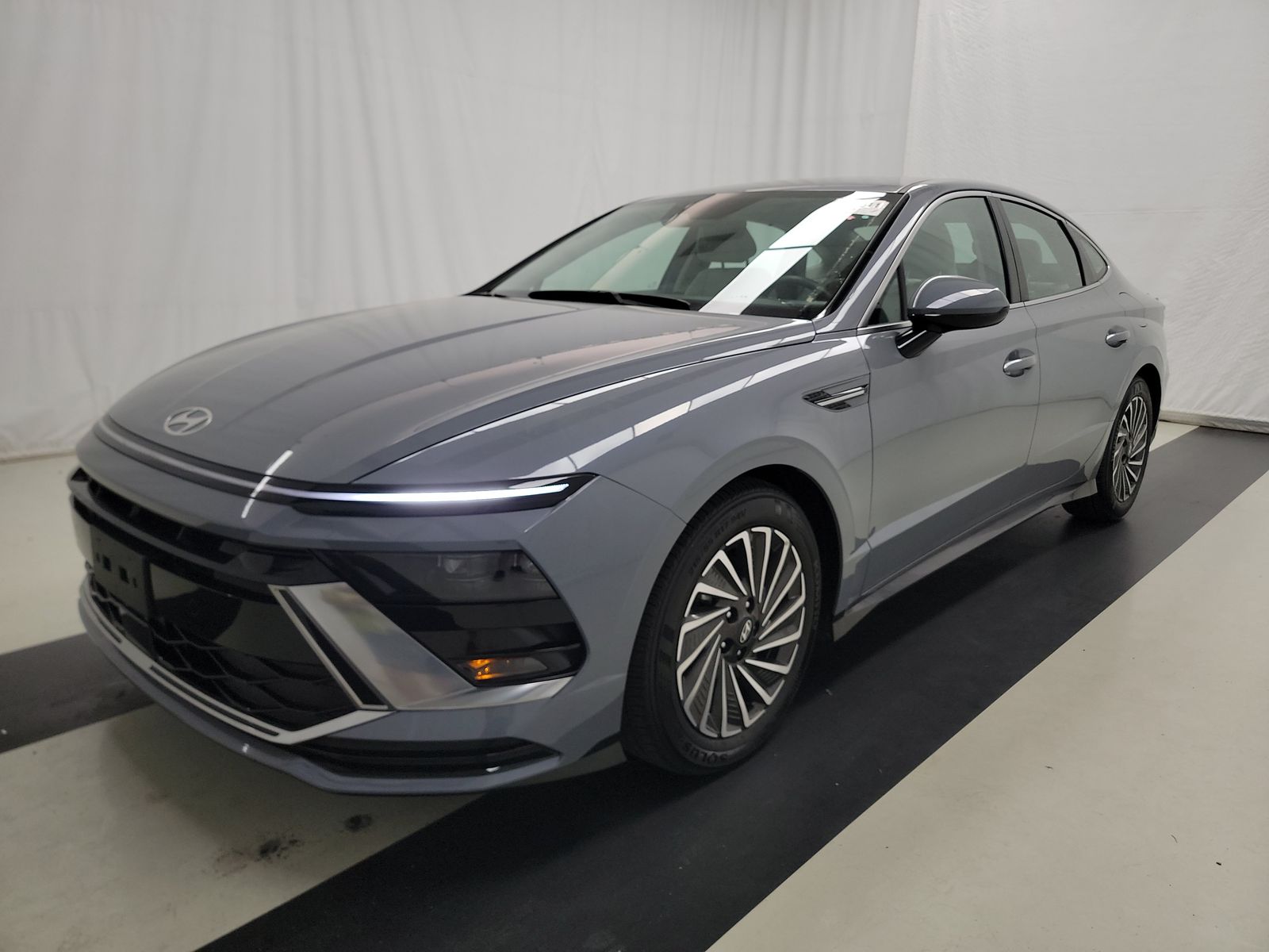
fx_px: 880
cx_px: 634
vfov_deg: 56.8
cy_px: 476
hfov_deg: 71.6
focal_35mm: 24
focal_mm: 6.7
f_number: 1.8
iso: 194
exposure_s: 1/59
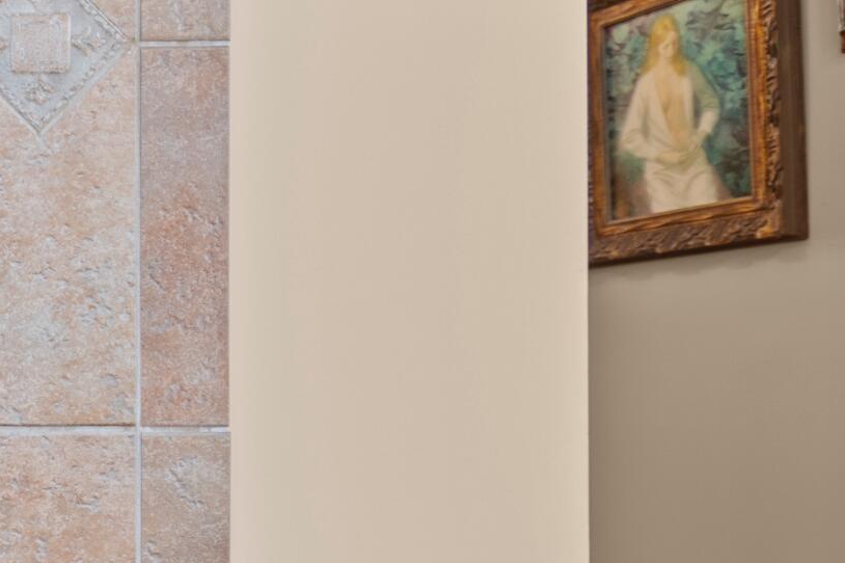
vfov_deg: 22.6
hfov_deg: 22.3
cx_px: -636
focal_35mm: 59
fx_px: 1384
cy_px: 456
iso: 100
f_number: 4.8
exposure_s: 1/1.25
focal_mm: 11
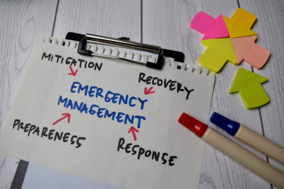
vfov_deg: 43.6
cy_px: 94
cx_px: 142
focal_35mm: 30
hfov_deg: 61.9
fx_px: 237
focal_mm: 20
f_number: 6.3
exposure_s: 1/60
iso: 400
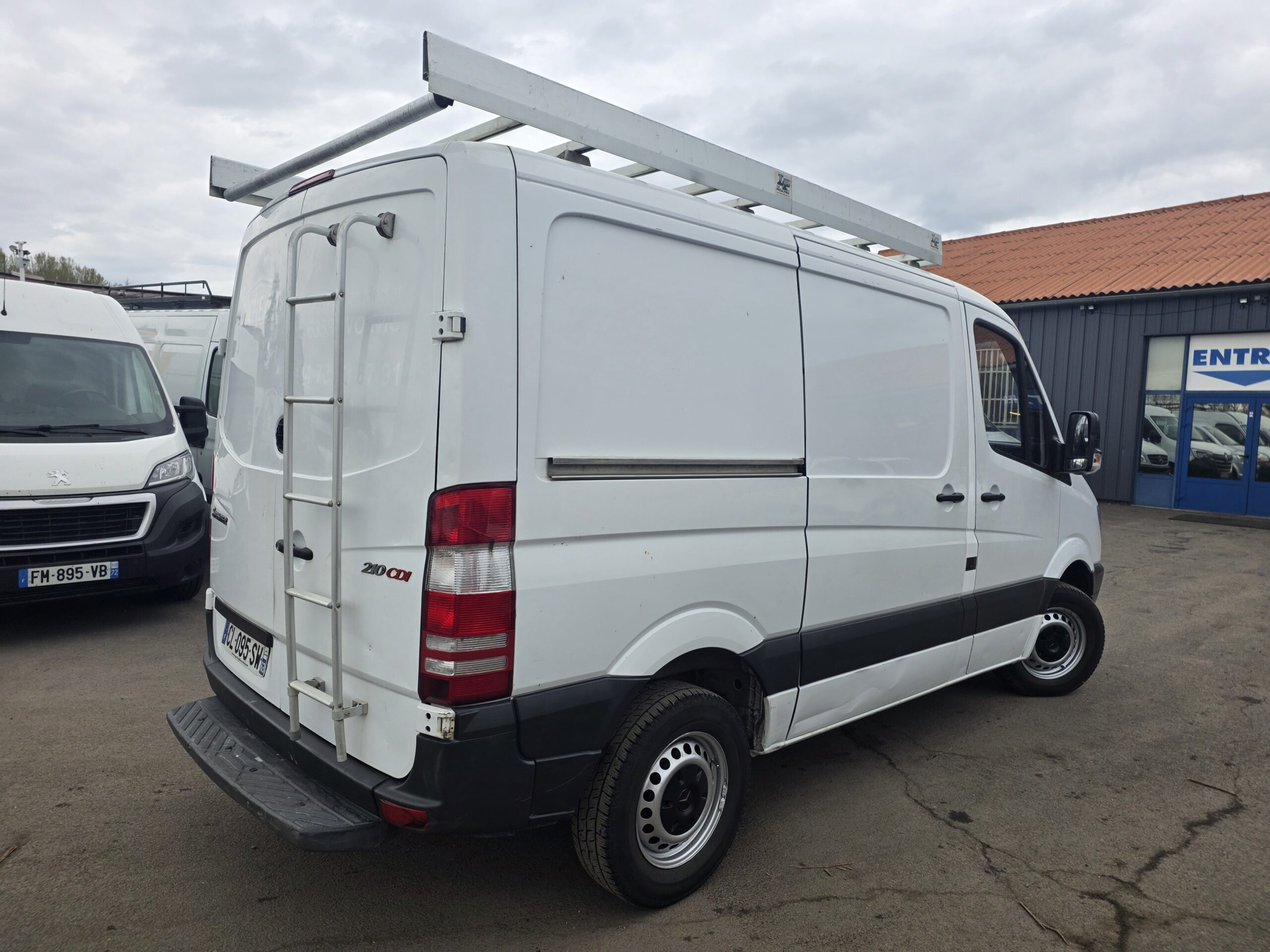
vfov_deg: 58.9
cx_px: 635
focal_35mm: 23
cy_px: 476
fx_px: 844
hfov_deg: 73.9
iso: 32
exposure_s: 1/180
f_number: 1.7
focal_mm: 6.25
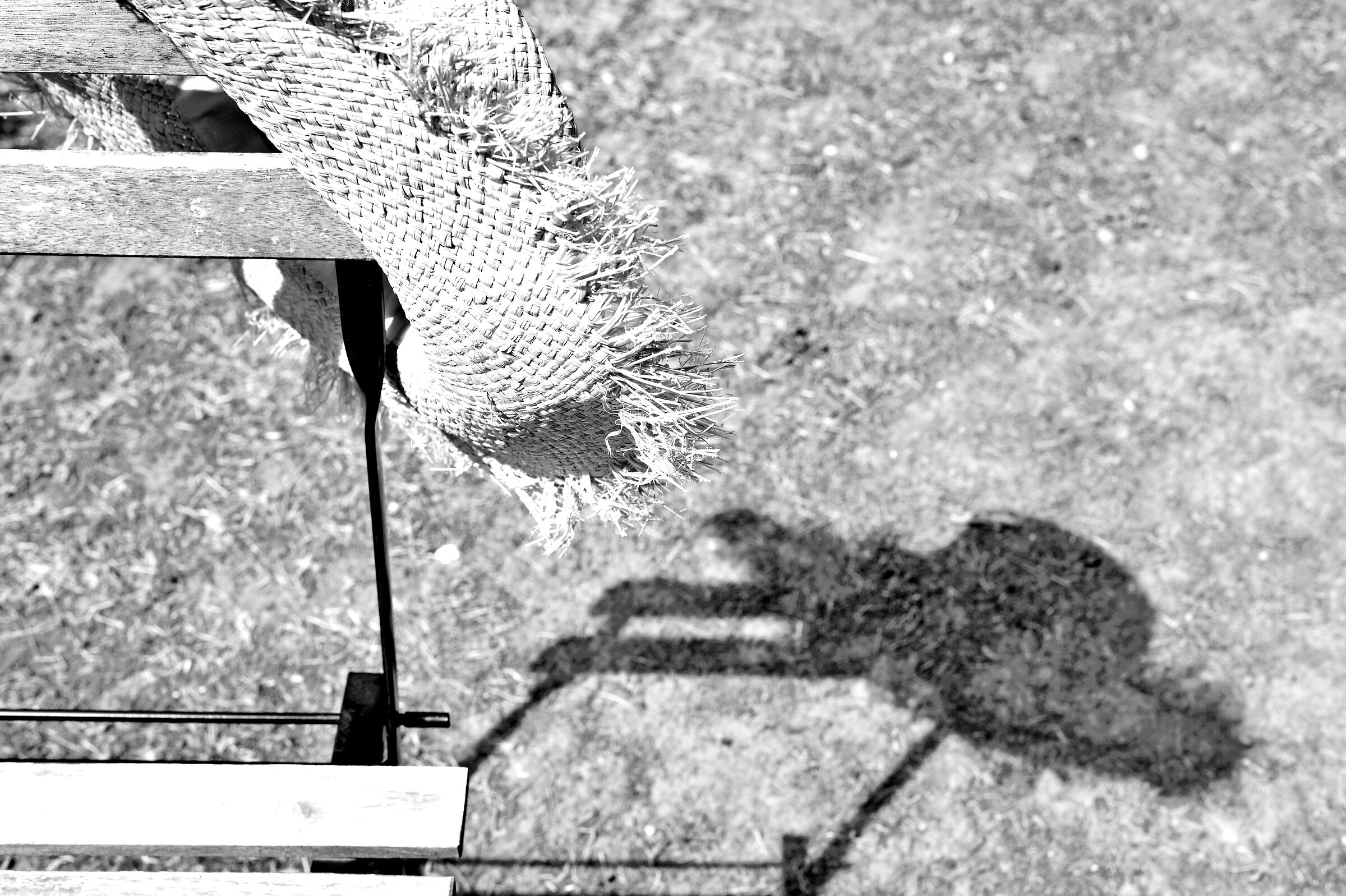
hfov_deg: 39.6
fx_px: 1868
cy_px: 448
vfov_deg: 27.0
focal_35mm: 50
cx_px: 673
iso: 400
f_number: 10
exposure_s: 1/400
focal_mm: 50
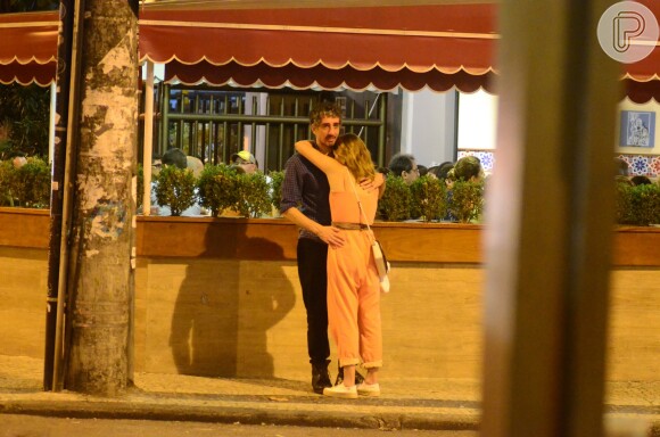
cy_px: 218
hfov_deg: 17.1
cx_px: 330
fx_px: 2195
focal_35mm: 120
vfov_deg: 11.4
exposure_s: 1/80
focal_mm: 80
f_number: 2.8
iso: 6400
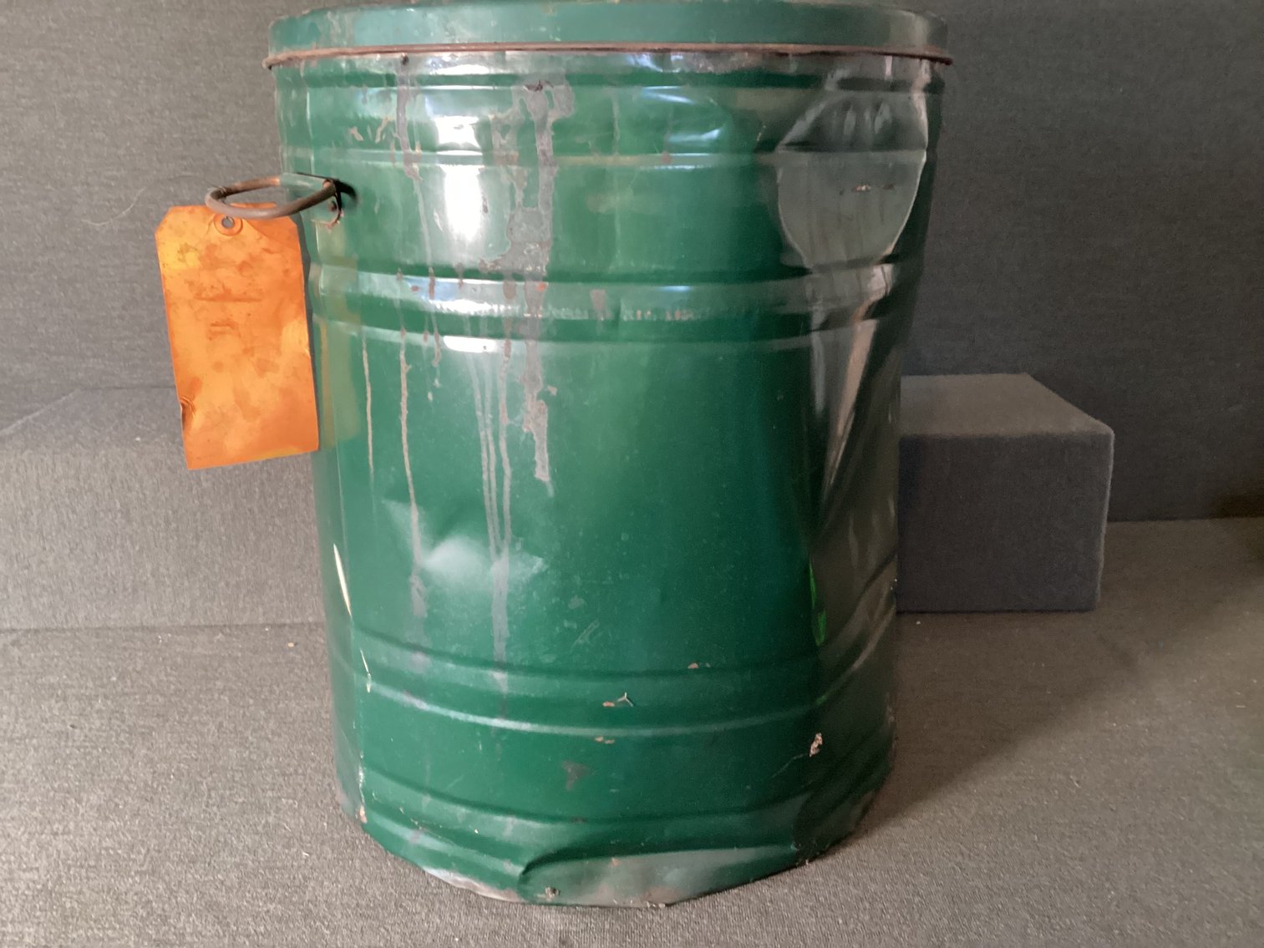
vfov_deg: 45.4
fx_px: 1132
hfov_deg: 58.3
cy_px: 474
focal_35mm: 31
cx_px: 632
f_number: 2.4
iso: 400
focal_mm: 3.3
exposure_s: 1/30
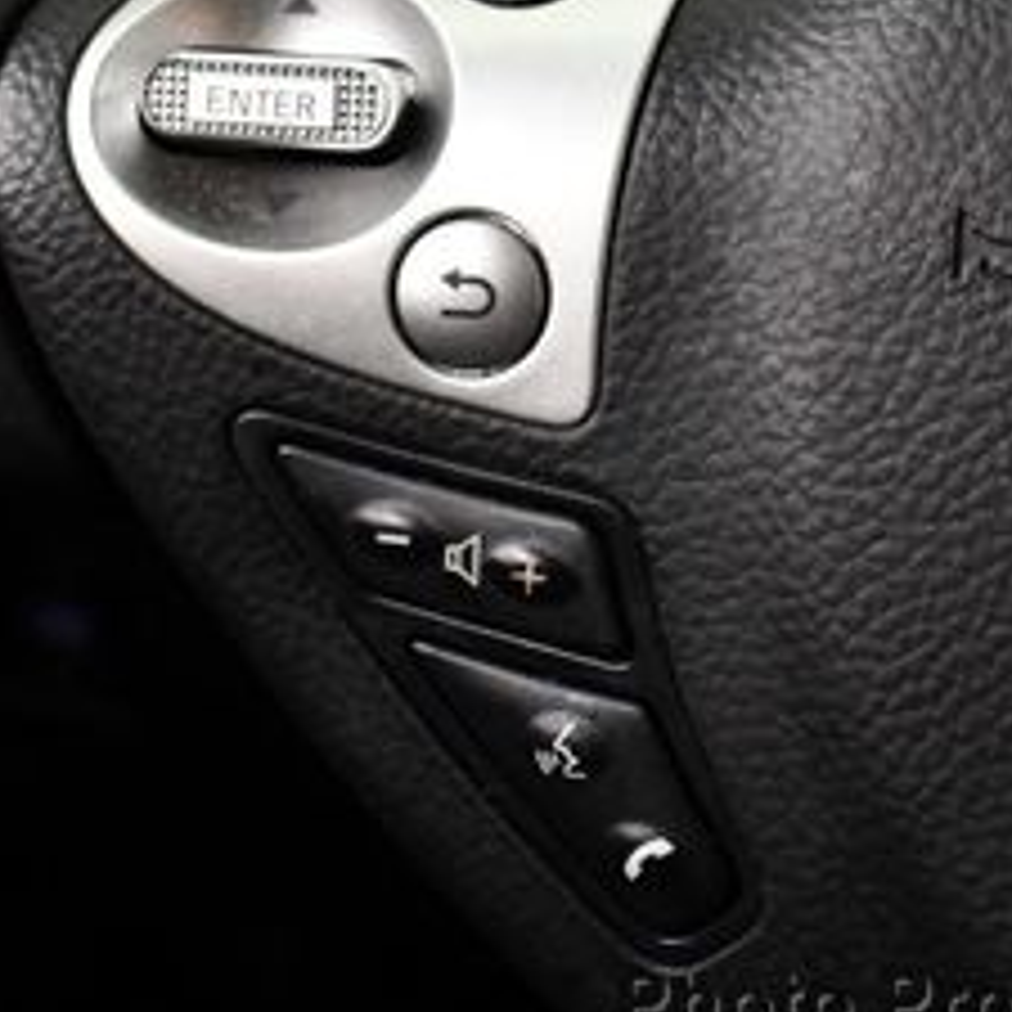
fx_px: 2878
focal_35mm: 87
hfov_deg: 19.9
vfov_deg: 19.6
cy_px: 126
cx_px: 562
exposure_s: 1/125
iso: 1800
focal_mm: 18
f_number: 3.5
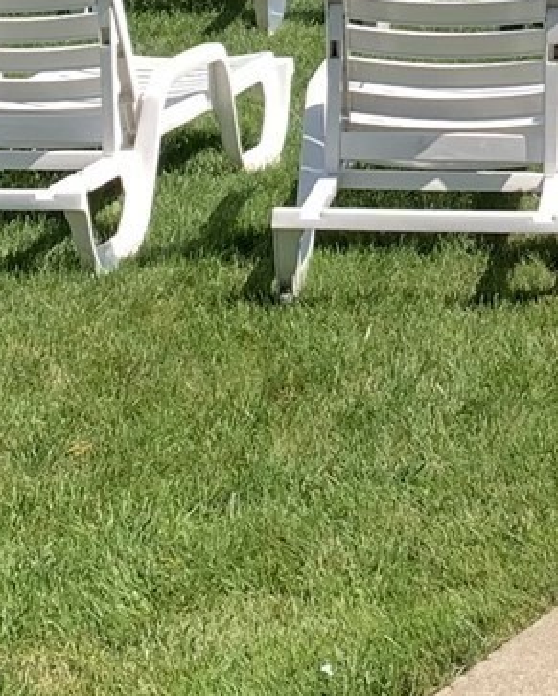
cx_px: 713
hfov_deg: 10.6
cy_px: -374
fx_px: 2948
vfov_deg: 12.7
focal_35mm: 143
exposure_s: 1/1748
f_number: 1.8
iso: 25
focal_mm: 4.25
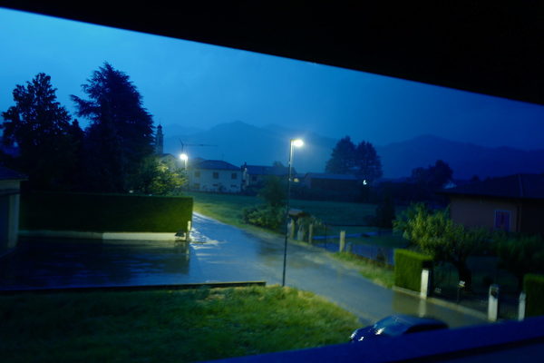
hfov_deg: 65.5
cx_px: 272
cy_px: 182
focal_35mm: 28
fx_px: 423
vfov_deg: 46.4
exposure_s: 1/4
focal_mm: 28
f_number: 1.7
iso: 400
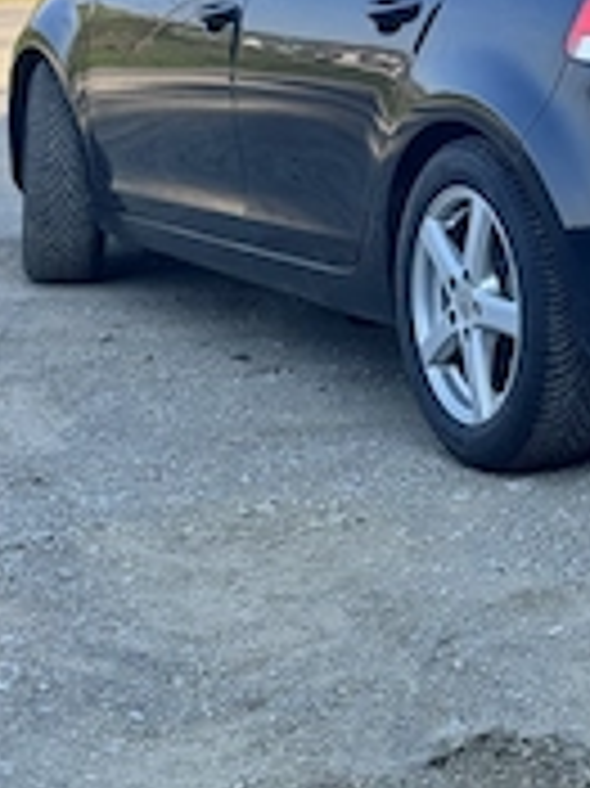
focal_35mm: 110
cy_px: -41
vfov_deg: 17.4
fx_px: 2503
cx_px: 545
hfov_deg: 13.3
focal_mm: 6.76
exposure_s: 1/854
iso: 64
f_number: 1.78
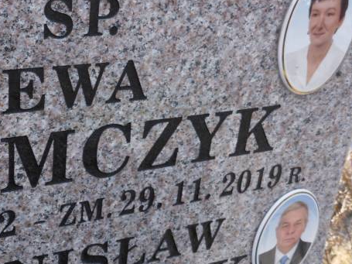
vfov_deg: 22.9
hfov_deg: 30.4
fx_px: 640
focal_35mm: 63
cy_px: 218
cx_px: 103
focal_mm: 4.9
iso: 80
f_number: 3.3
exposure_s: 1/400
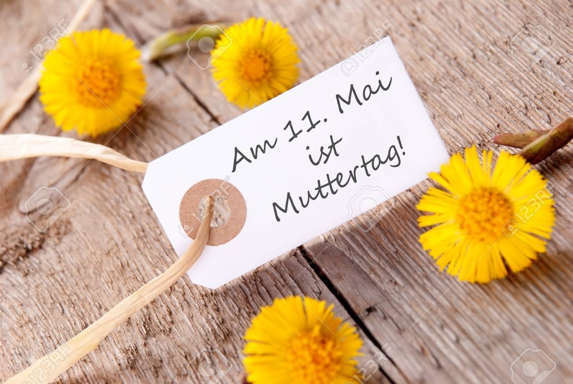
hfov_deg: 10.1
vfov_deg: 6.8
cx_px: 286
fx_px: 3227
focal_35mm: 202
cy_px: 192
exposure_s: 1/100
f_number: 11
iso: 100
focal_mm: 135
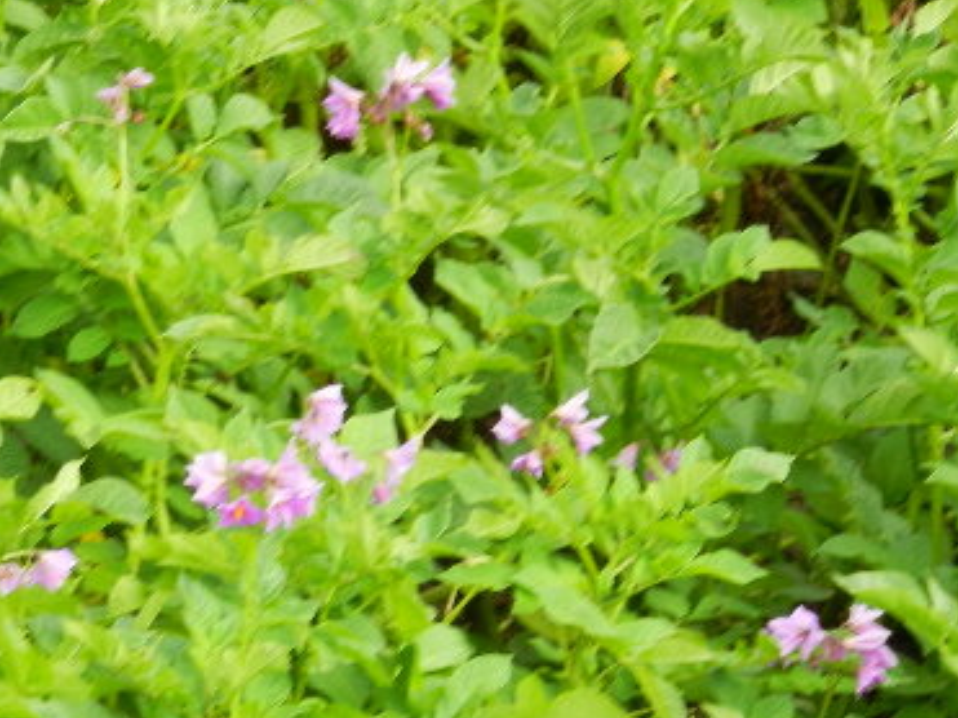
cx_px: 287
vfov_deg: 4.2
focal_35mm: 356
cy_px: 449
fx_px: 9849
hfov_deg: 5.6
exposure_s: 1/100
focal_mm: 29.7
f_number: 5.3
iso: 160
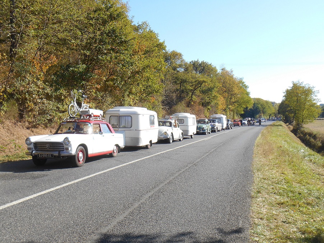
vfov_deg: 40.7
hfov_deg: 52.6
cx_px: 162
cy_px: 122
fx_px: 328
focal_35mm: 35
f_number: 3.7
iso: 80
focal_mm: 6.3
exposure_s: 1/320
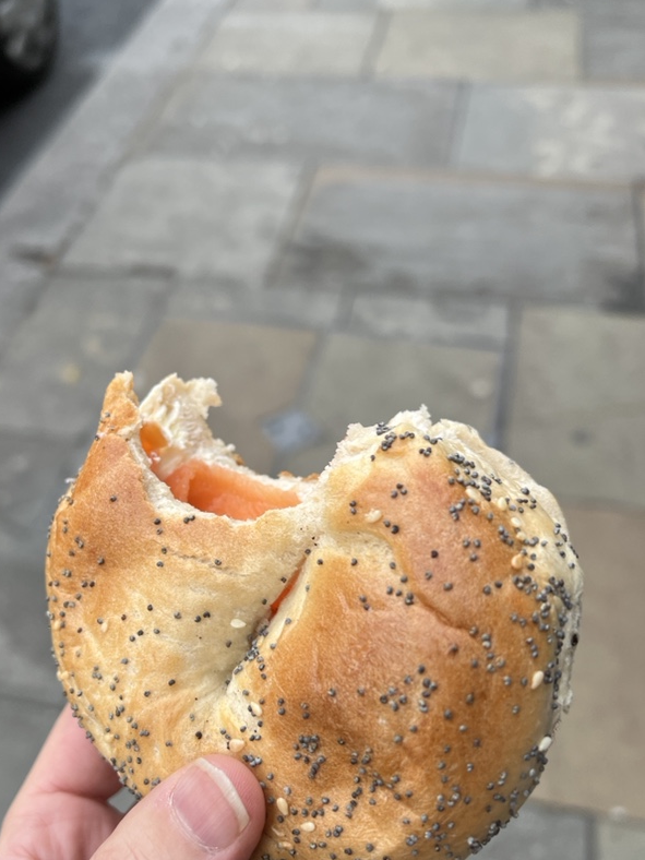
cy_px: 480
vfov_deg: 55.2
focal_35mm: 33
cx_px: 237
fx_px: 820
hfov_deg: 42.6
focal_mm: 5.7
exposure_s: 1/203
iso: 40
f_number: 1.5
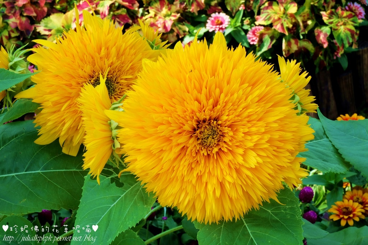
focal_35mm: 58
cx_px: 184
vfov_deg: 23.4
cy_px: 122
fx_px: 593
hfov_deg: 34.5
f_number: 22
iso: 800
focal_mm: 38.7
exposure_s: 1/40
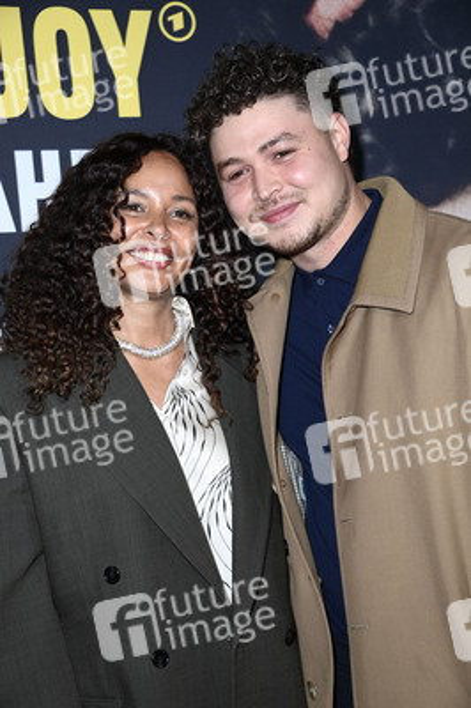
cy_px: 354
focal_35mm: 68
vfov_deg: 29.7
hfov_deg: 20.0
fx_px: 1337
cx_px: 236
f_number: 5.6
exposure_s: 1/250
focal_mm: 68
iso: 1000
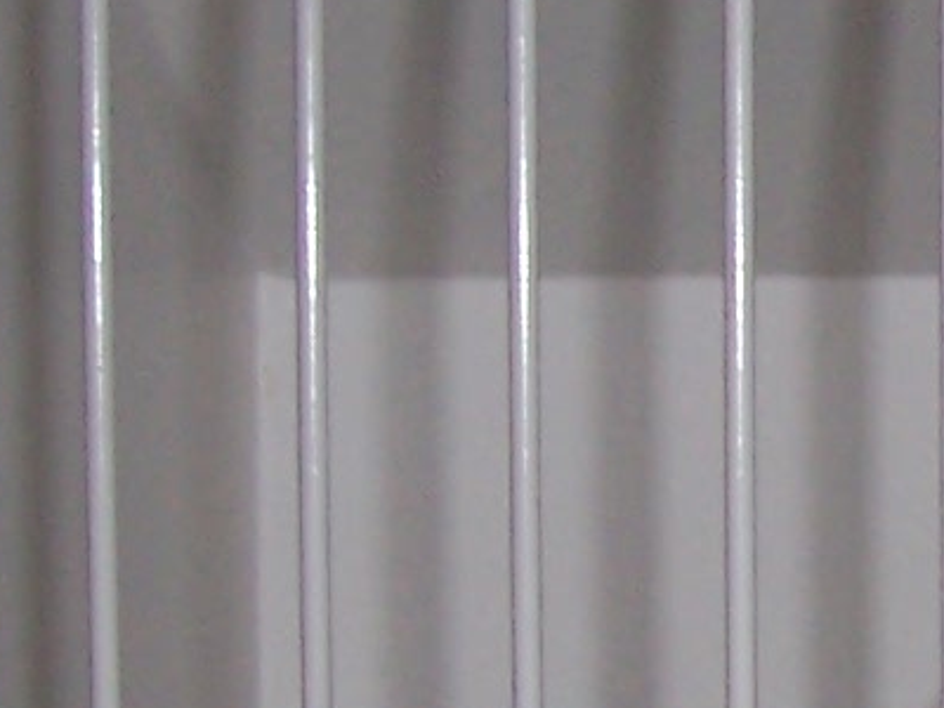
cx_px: 1853
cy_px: 1121
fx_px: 5345
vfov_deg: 7.4
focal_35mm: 196
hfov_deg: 9.5
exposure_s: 1/60
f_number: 2.7
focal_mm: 5.6
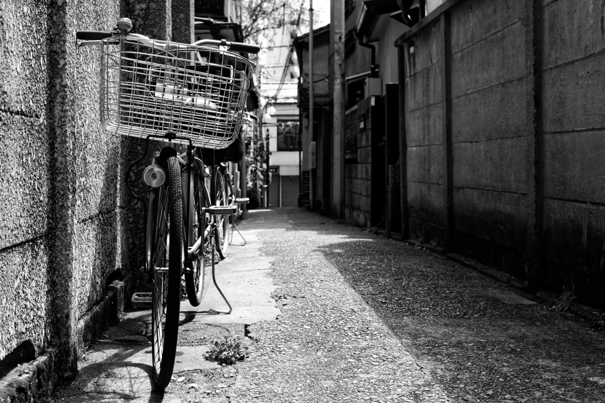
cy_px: 202
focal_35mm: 49
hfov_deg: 40.4
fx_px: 823
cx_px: 302
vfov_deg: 27.5
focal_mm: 18.5
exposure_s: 1/1250
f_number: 2.8
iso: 160
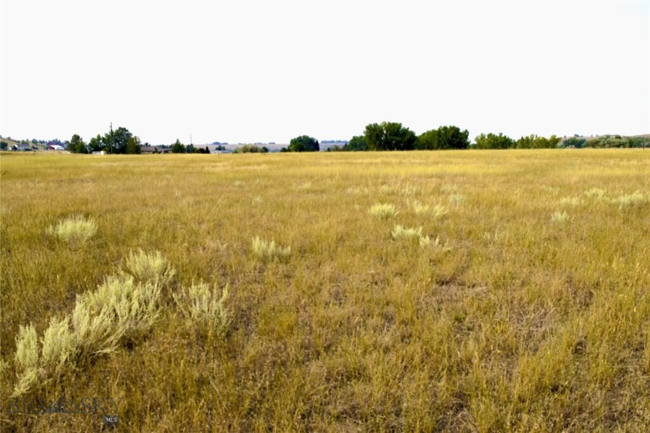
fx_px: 560
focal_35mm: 31
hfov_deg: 60.3
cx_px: 325
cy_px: 216
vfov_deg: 42.3
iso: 200
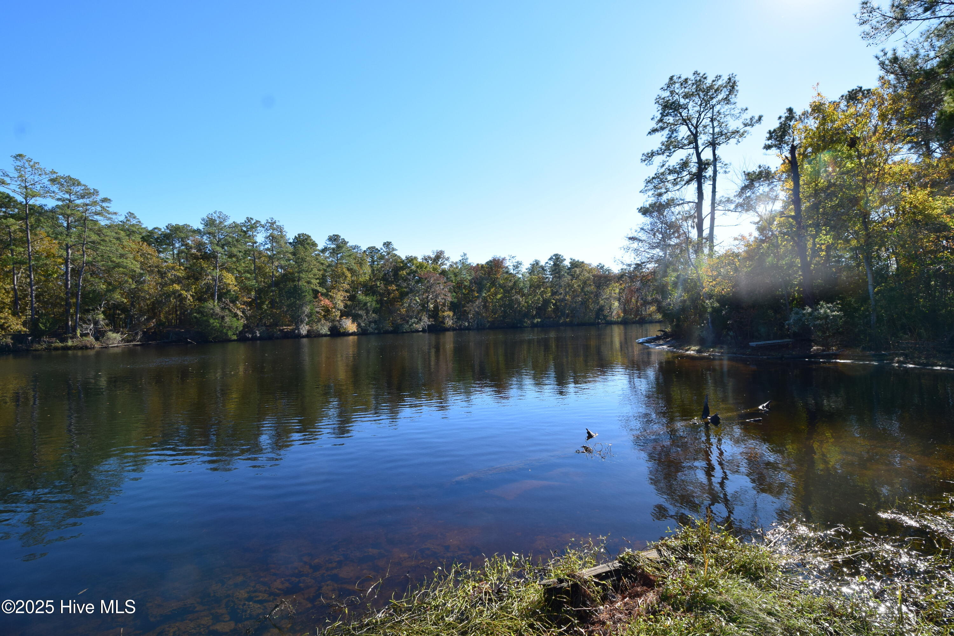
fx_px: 397
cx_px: 477
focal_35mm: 15
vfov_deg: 77.3
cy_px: 318
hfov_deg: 100.4
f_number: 10
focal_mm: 10
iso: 400
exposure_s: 1/320
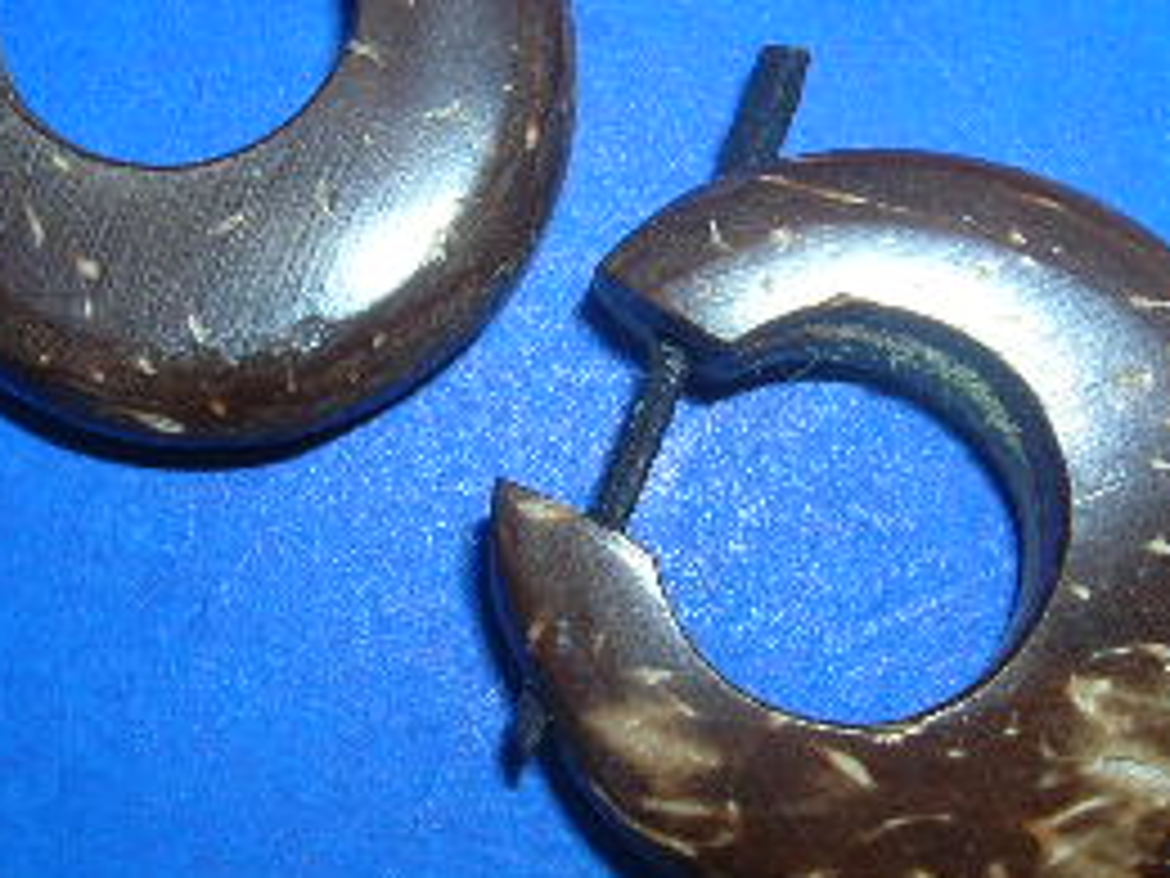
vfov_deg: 17.1
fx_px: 2907
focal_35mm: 86
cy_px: 252
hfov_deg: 22.8
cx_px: 590
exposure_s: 1/60.1
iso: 50
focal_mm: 5.8
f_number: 5.6
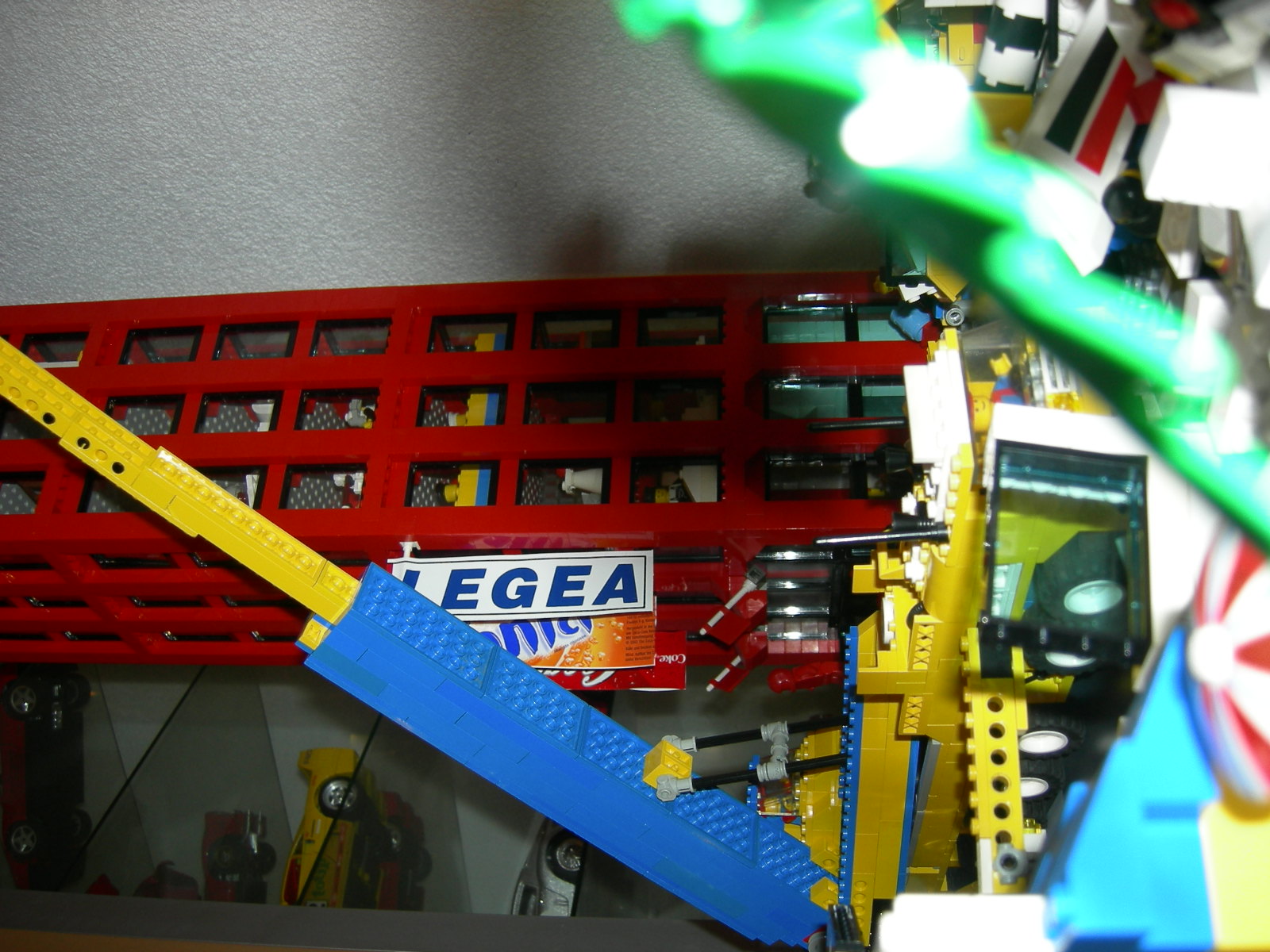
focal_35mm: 36
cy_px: 476
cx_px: 635
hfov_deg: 51.4
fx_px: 1321
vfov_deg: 39.7
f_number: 2.7
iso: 64
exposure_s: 1/60.1
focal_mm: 7.5
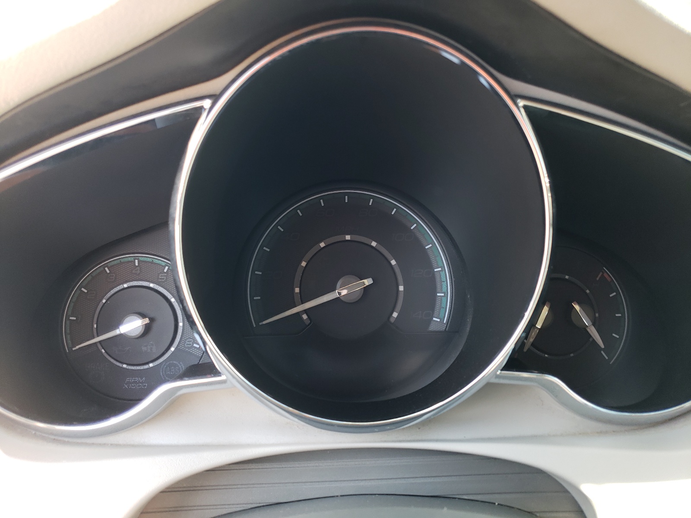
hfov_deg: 67.3
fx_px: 519
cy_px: 259
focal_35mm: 26
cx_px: 346
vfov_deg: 53.1
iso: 59
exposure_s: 1/120
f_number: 1.5
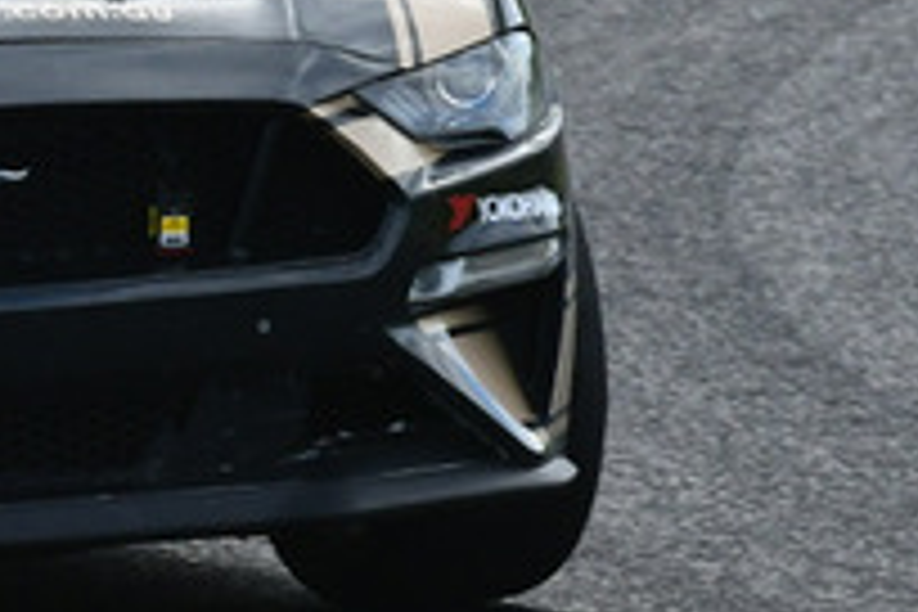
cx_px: -450
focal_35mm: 2004
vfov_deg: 0.7
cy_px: -266
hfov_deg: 1.0
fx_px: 51098
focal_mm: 340
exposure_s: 1/640
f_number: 10
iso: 800
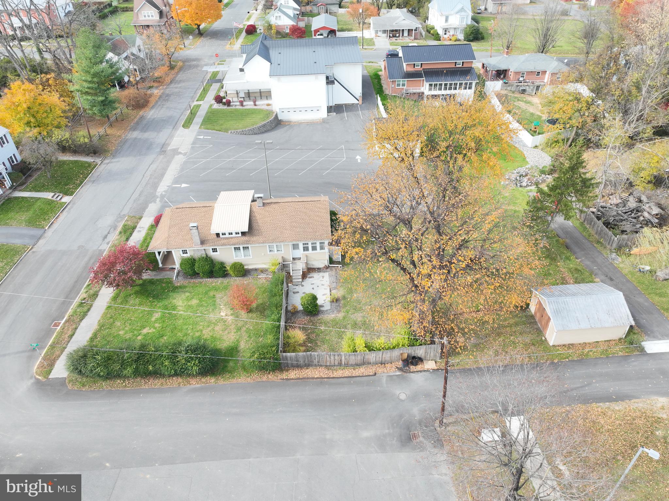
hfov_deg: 71.6
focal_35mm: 24
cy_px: 250
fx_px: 464
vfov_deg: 56.8
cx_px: 334
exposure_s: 1/500
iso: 260
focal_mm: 12.29
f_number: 2.8
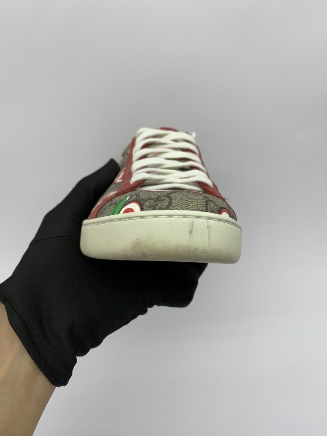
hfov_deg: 51.4
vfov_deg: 65.3
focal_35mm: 27
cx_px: 167
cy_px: 221
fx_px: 340
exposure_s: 1/141
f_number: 1.8
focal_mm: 4.25
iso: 25
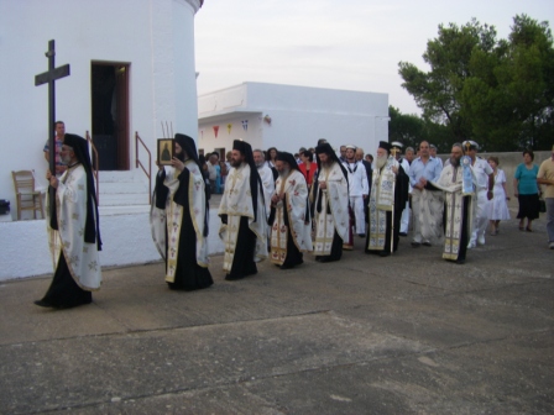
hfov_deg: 44.8
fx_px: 672
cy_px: 208
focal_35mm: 42
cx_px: 277
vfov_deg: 34.3
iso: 125
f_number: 3.5
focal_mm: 6.9
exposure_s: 1/50
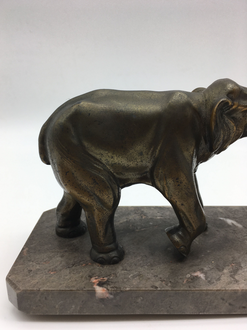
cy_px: 162
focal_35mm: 30
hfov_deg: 46.8
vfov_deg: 60.0
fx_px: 285
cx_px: 120
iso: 25
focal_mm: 4.15
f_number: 2.2
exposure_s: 1/117
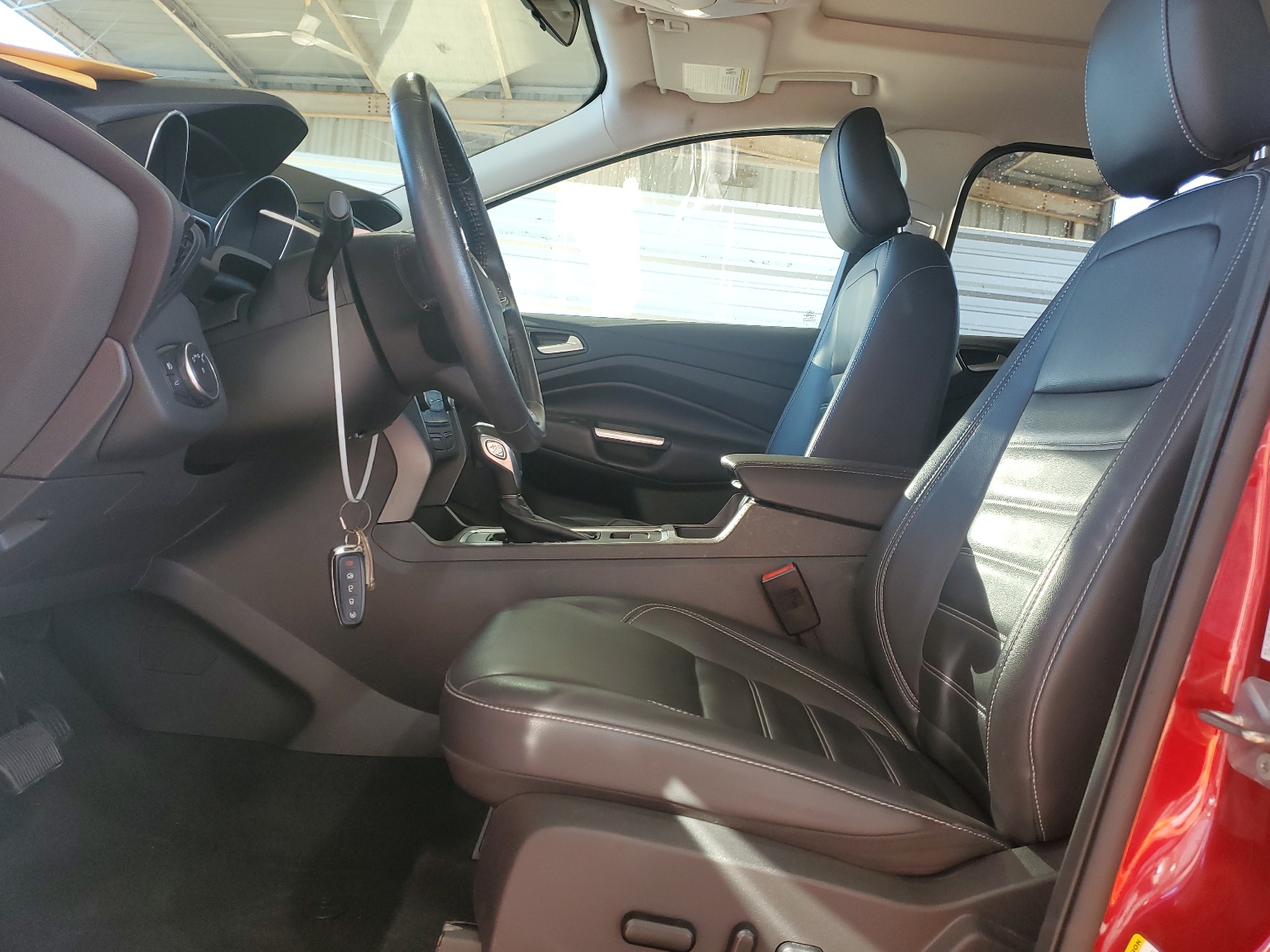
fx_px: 991
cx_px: 656
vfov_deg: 51.4
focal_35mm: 27
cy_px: 492
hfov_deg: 65.3
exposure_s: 1/120
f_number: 1.5
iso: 59
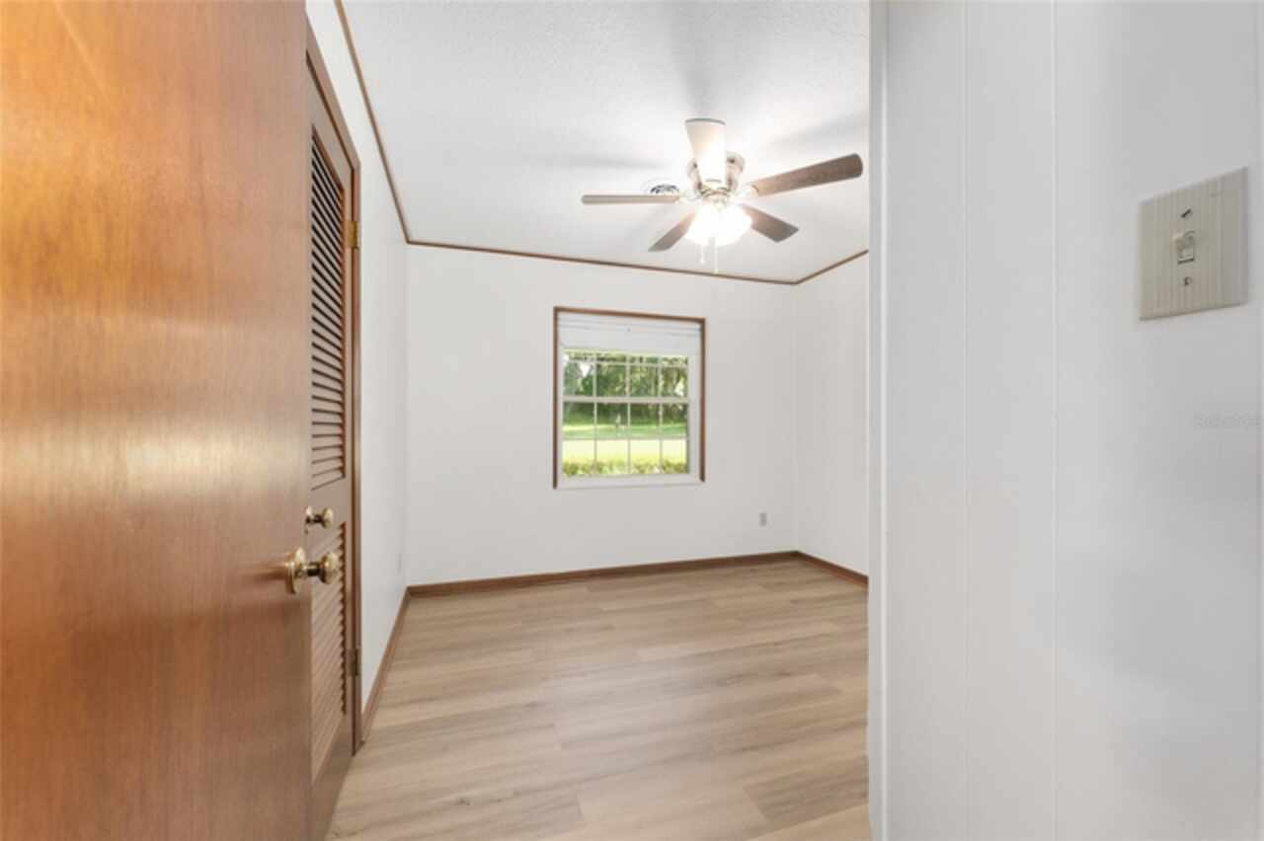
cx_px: 632
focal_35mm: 14
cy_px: 420
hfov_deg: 104.3
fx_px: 491
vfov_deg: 81.1
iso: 400
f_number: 7.1
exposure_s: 1/4
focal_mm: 14
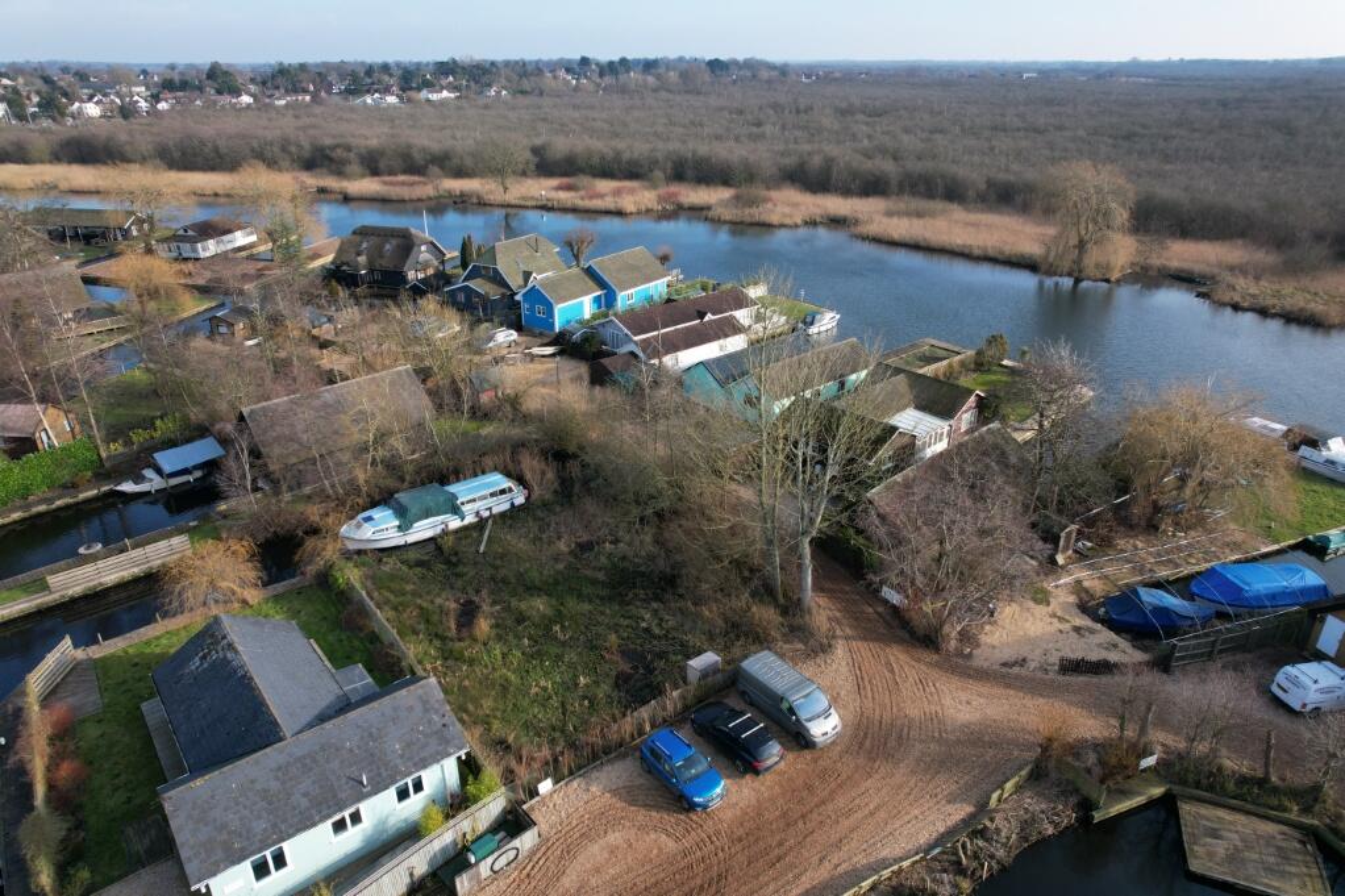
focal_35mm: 22
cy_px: 448
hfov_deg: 78.6
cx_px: 672
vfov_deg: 57.2
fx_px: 822
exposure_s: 1/50
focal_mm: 8.38
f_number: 2.8
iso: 120
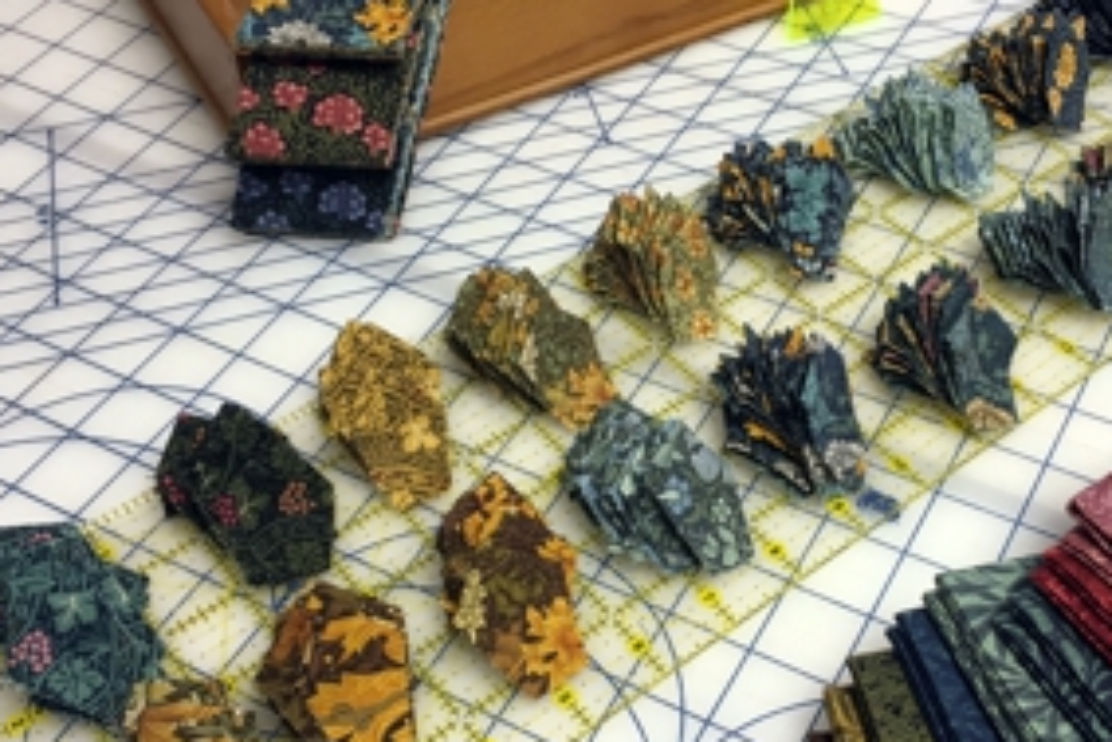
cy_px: 416
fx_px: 1422
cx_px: 684
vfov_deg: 29.3
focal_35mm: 46
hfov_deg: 42.5
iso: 64
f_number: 2.2
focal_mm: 4.15
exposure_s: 1/30
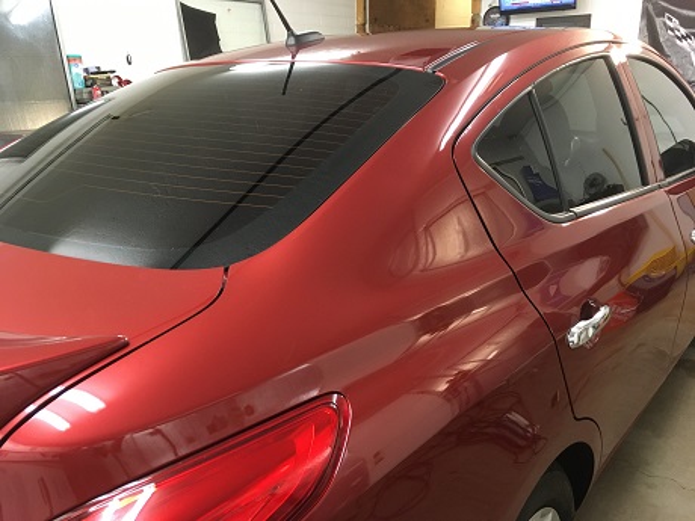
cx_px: 348
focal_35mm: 29
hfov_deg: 61.7
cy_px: 260
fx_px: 582
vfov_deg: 48.2
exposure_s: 1/30
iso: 160
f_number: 2.2
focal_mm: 4.15
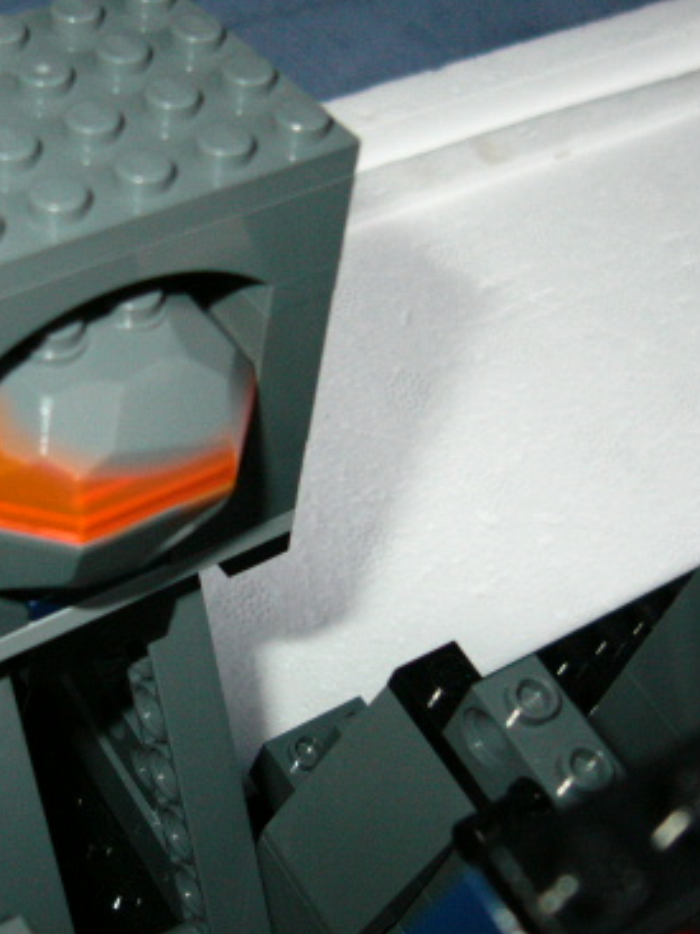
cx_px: 99
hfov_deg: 23.5
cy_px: 450
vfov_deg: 31.7
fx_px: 1646
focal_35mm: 61
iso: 100
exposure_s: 1/60
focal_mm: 5.8
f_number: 2.8
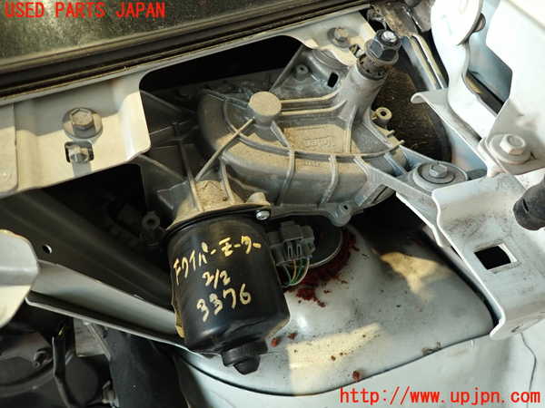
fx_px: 394
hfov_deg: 69.4
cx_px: 272
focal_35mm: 25
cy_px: 204
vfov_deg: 54.9
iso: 200
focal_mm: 4.5
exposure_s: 1/30
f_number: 2
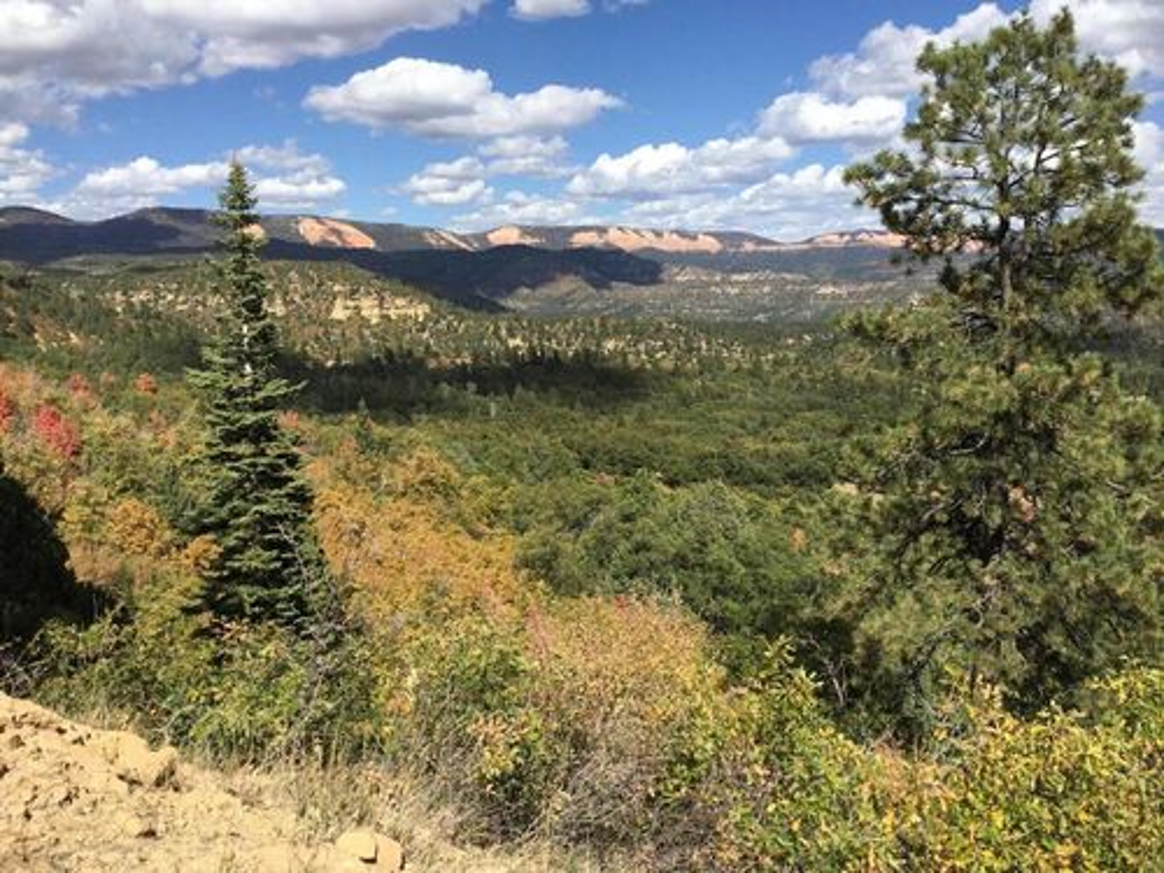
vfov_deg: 45.4
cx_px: 582
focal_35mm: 31
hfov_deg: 58.4
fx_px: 1042
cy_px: 436
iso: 25
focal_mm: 3.3
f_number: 2.4
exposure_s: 1/1852
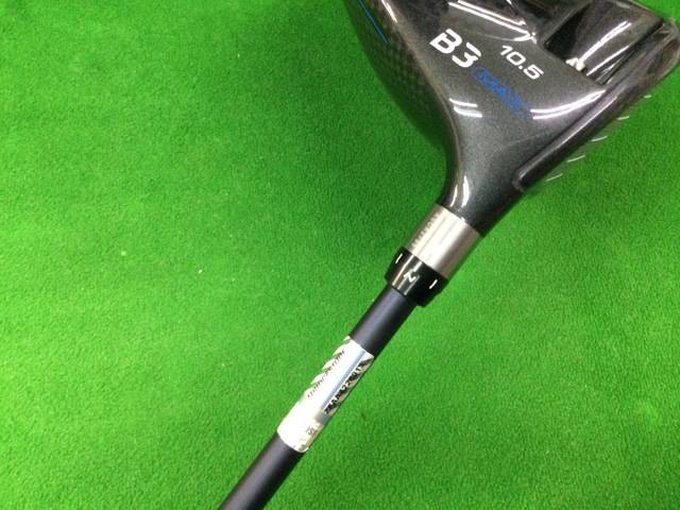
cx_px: 340
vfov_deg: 45.4
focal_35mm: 31
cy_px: 255
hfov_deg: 58.4
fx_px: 609
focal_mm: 3.3
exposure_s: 1/30
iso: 200
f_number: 2.4
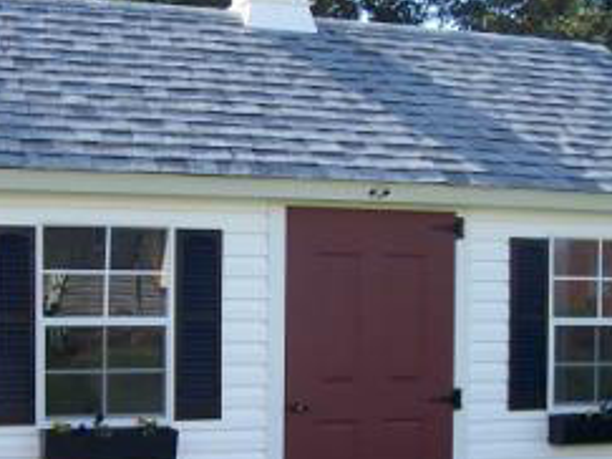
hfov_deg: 27.8
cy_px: 315
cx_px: 292
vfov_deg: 20.9
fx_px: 1237
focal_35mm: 70
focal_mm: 6.3
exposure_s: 1/250
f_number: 2.8
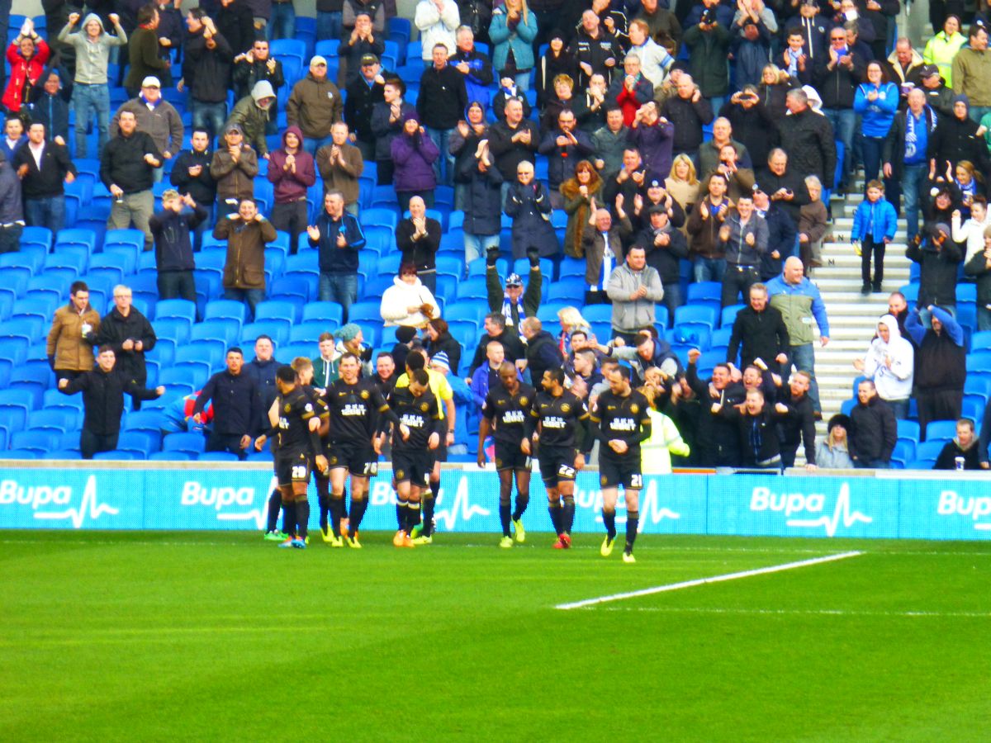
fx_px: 13742
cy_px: 372
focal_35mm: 480
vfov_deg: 3.1
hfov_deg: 4.1
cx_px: 496
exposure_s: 1/60
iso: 400
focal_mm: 86
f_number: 6.4
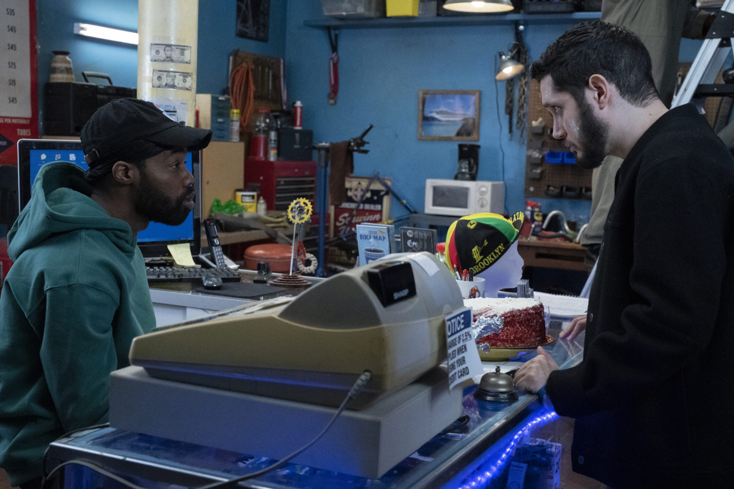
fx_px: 1019
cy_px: 244
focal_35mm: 50
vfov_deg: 27.0
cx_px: 367
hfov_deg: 39.6
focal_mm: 50
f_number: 6.3
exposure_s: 1/125
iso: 12800
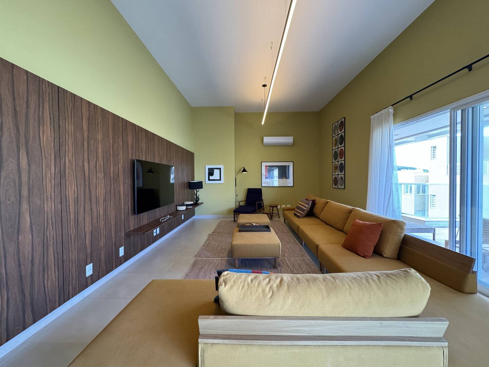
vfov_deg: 85.7
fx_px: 198
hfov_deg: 102.1
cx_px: 244
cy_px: 184
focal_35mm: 14
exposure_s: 1/120
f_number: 2.2
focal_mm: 2.22
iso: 250
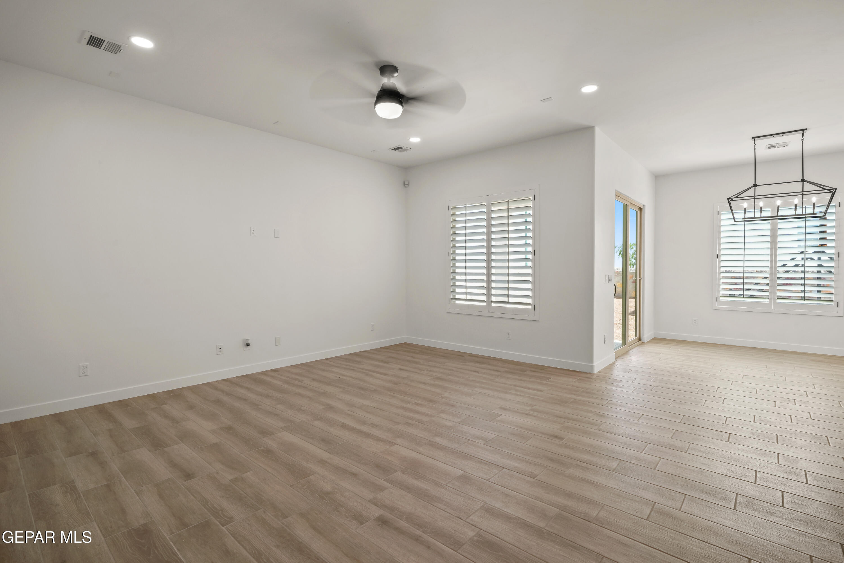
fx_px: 375
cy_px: 282
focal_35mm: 16
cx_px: 422
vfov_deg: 73.7
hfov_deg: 96.7
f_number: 10
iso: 640
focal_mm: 16
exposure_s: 1/13
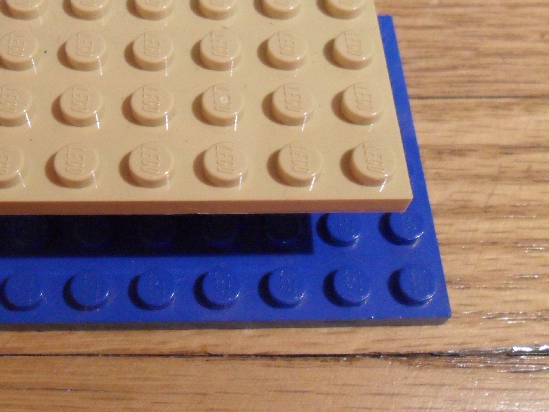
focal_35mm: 43
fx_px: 682
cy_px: 175
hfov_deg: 43.3
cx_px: 187
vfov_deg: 33.5
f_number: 3.5
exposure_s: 1/30
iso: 400
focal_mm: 4.9
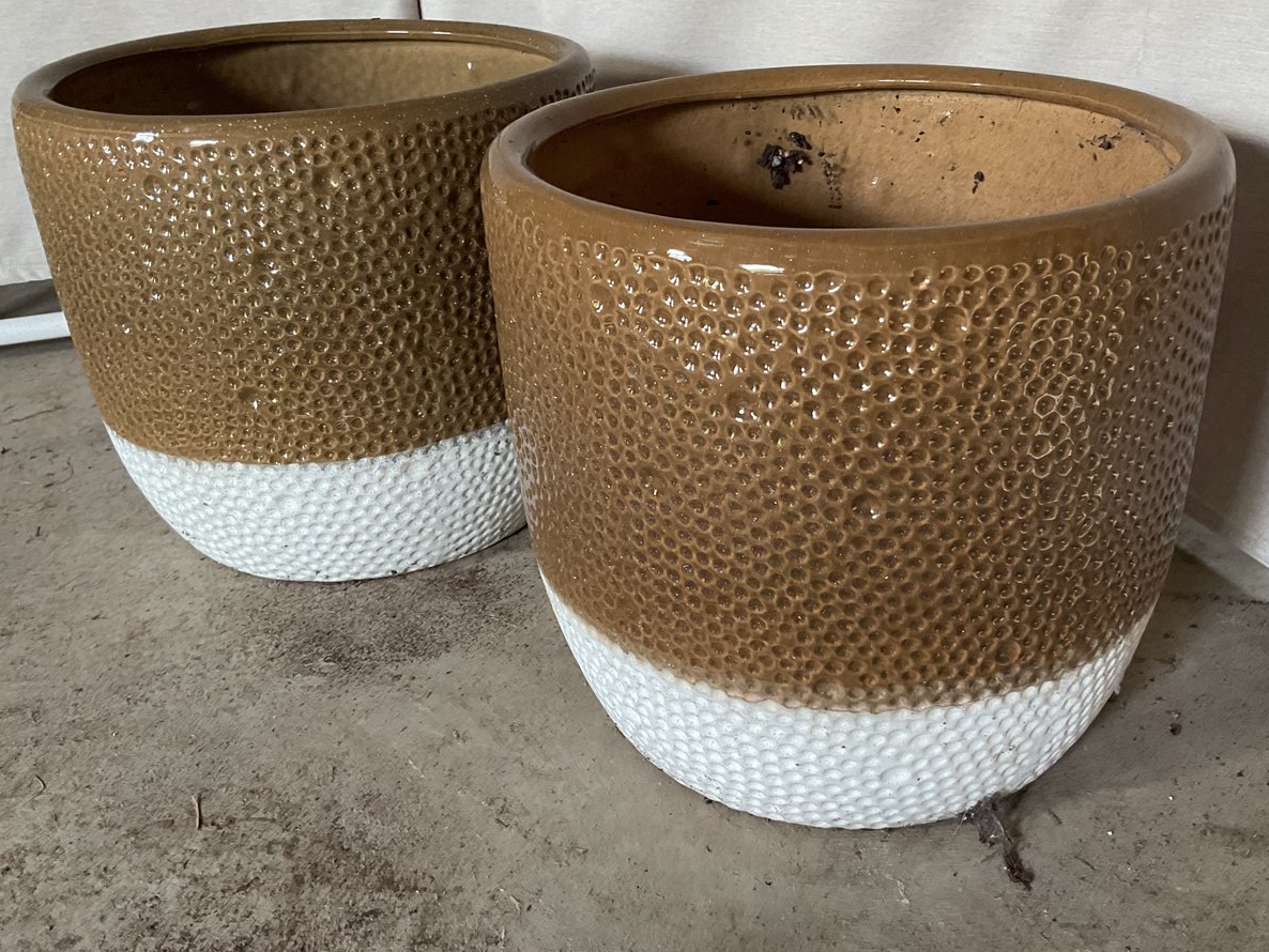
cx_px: 747
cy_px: 426
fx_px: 1357
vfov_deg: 38.6
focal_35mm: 37
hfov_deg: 49.9
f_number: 1.8
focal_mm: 3
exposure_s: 1/50
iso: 125
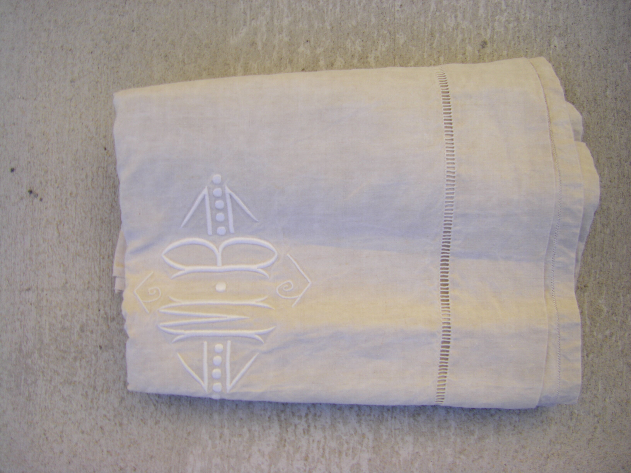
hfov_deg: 49.0
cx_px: 316
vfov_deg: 37.7
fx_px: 693
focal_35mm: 38
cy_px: 236
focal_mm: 6.3
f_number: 3.5
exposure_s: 1/200
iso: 64
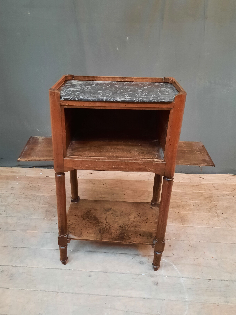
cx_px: 118
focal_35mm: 25
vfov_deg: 69.4
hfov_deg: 54.9
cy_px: 158
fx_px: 227
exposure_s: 1/50
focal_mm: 4.6
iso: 400
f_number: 2
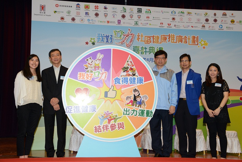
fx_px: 323
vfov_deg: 28.1
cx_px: 121
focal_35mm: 48
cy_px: 81
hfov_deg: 41.1
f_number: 5.6
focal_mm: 48
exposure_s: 1/160
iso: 1250
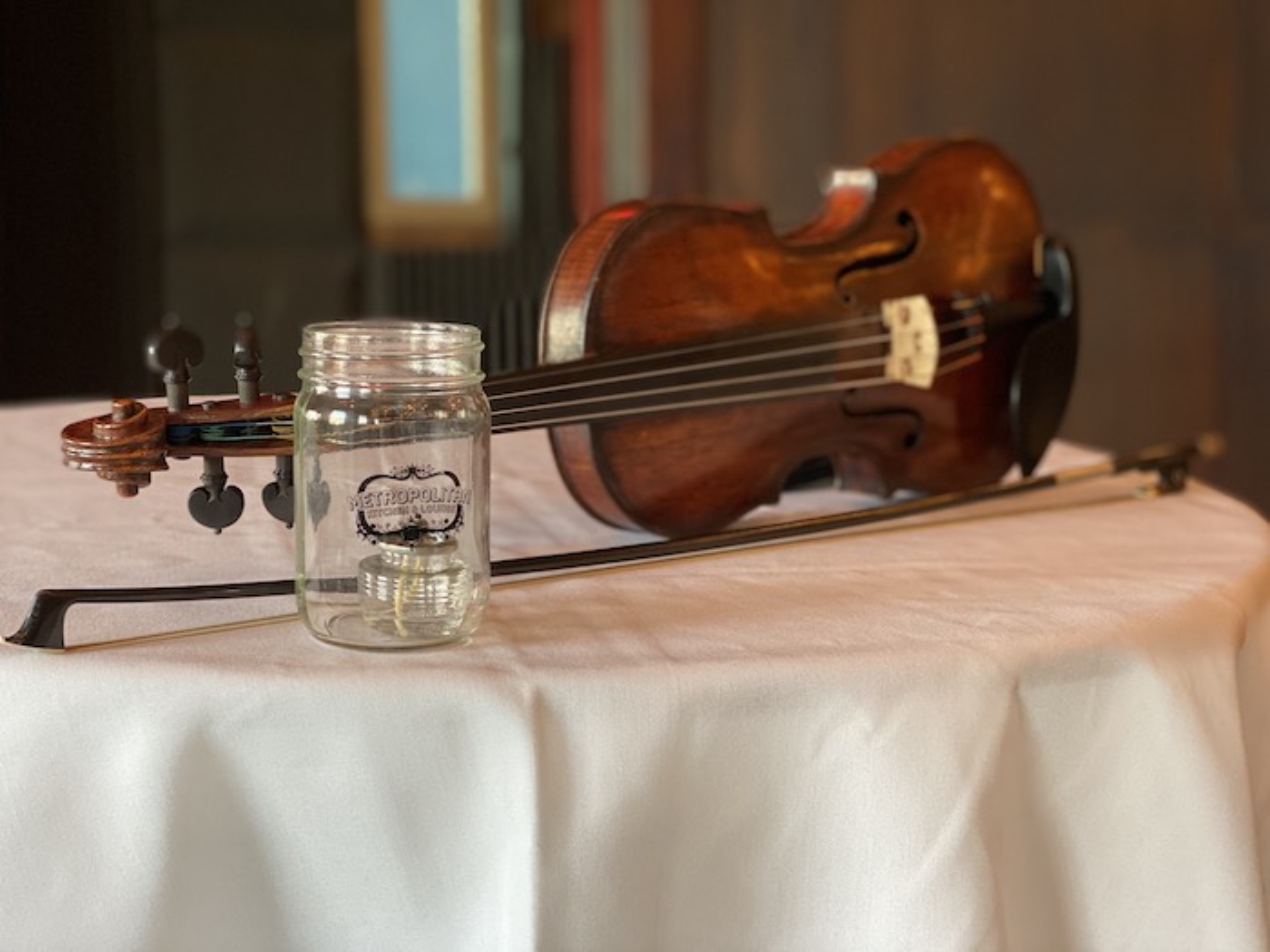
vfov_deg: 28.0
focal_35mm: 52
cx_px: 635
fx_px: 1908
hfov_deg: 36.8
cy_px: 476
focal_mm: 6
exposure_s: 1/40
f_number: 2
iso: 125
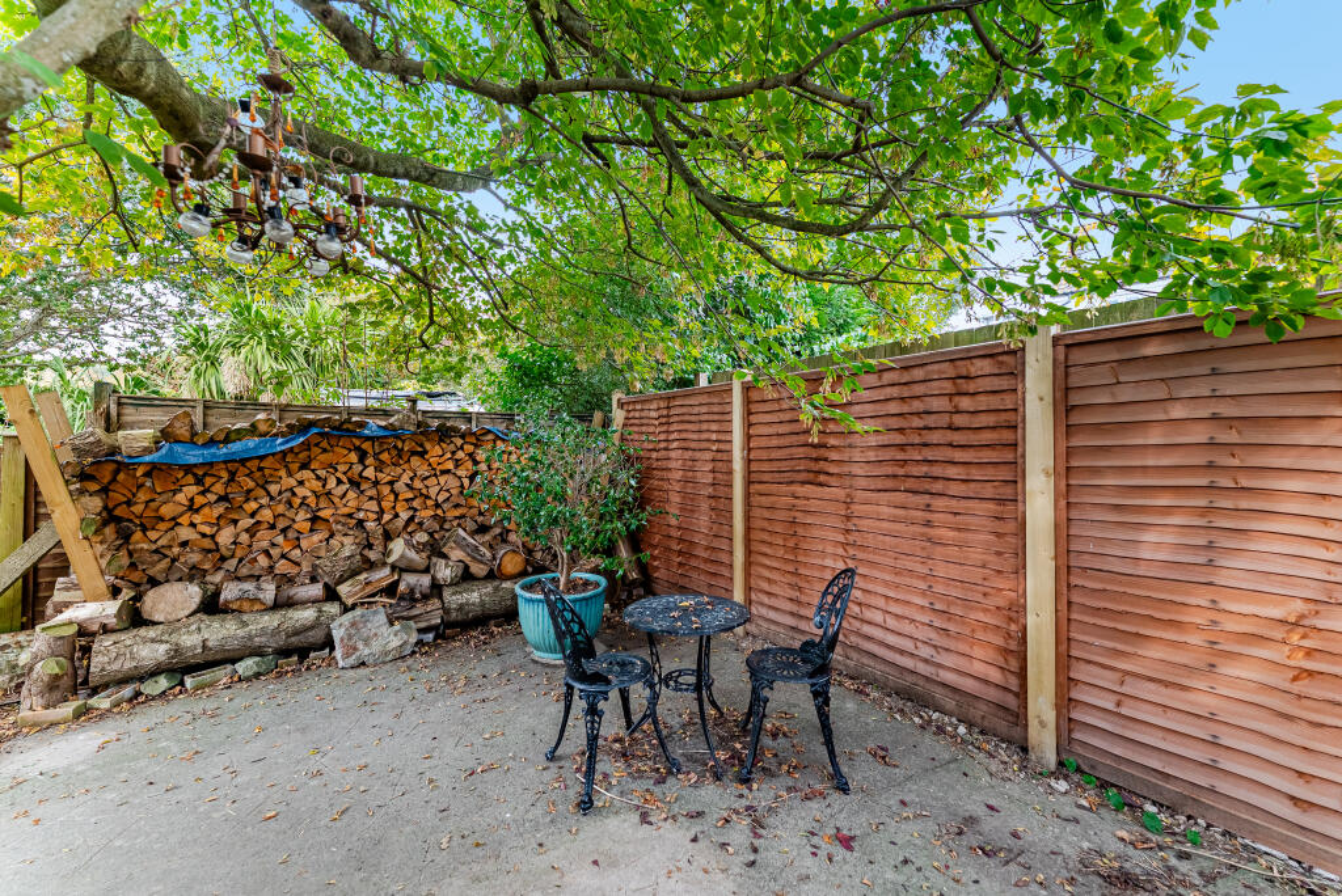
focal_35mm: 14
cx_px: 671
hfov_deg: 104.2
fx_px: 522
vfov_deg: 81.3
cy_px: 448
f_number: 4
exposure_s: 1/160
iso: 500
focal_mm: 14
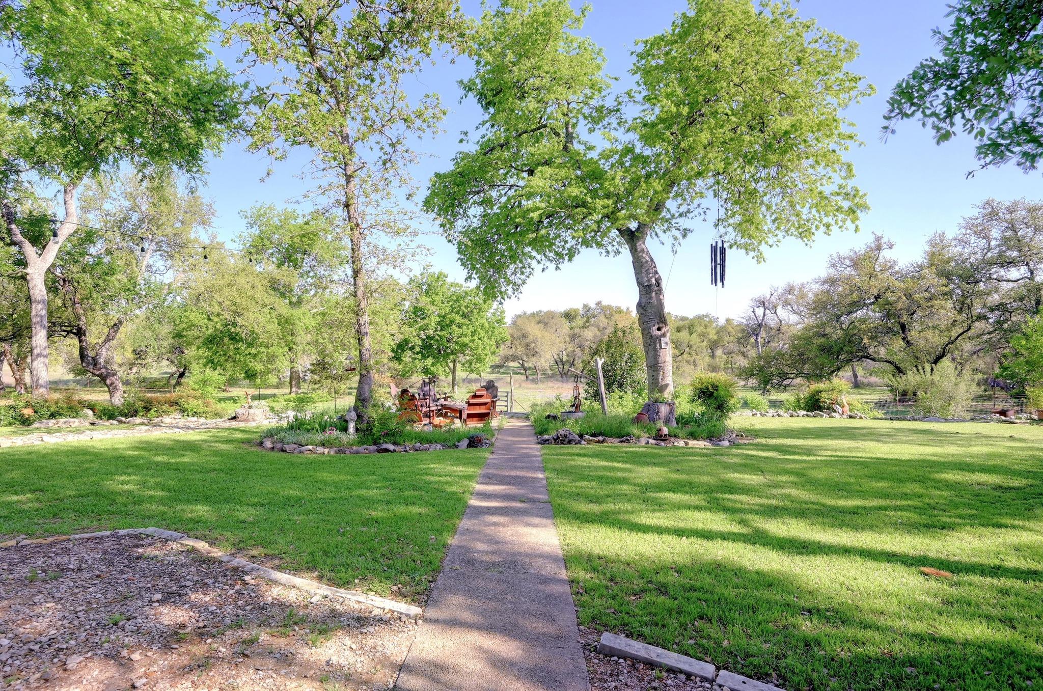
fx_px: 535
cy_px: 346
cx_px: 522
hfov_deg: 88.5
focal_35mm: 18
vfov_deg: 65.7
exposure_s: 1/400
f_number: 8
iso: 2000
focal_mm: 18.5
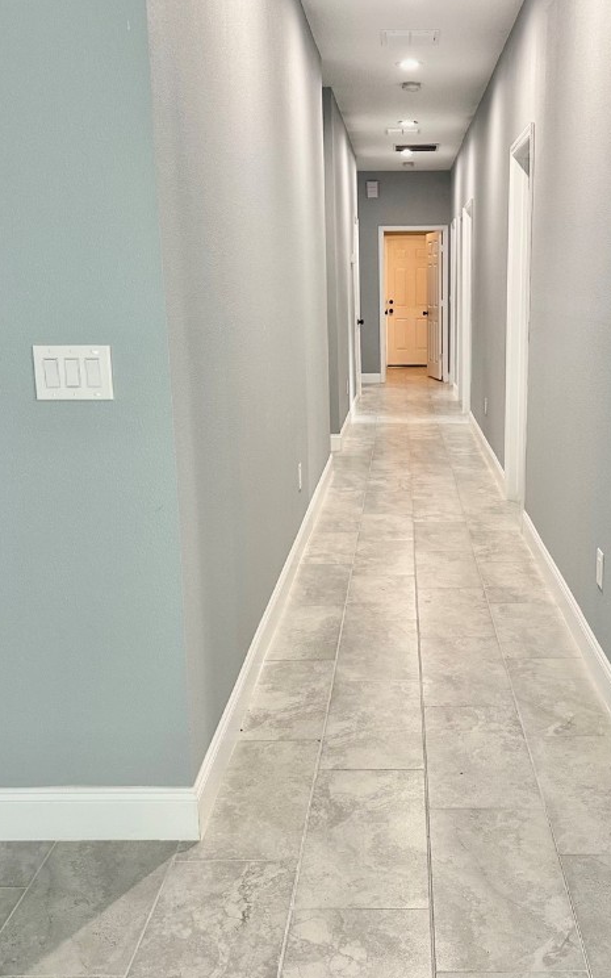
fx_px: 932
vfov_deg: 55.3
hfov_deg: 35.9
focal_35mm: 35
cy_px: 480
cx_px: 407
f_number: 1.78
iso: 160
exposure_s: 1/60
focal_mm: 6.86
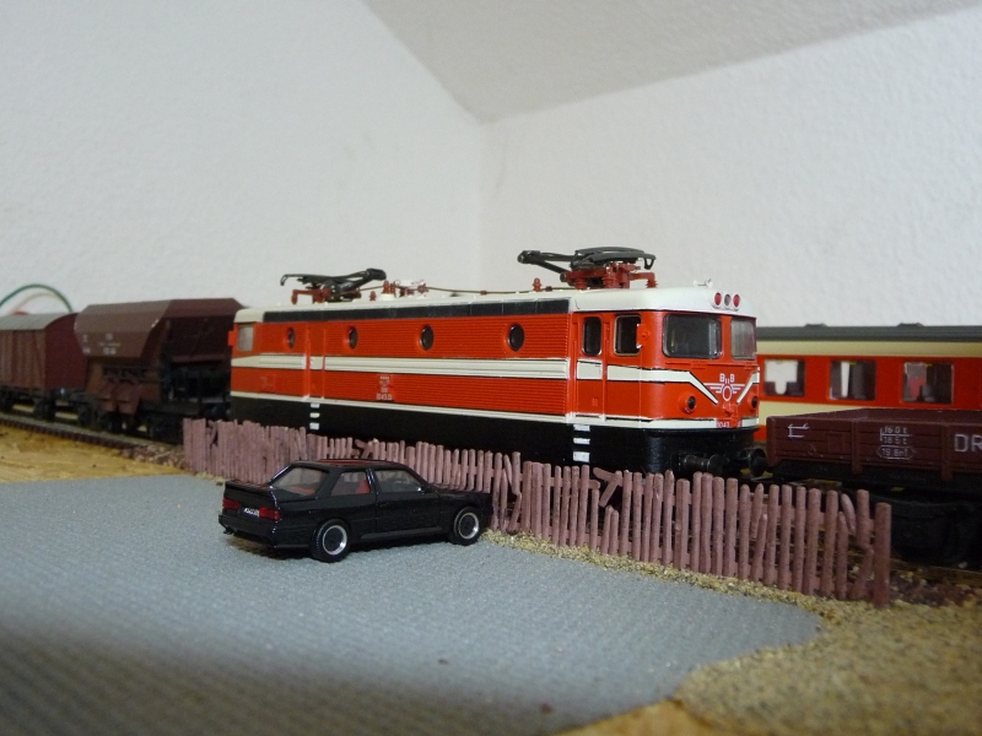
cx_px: 491
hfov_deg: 49.0
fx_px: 1078
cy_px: 368
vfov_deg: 37.7
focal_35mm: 38
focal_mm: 5.6
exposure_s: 1/30
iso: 400
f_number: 3.6
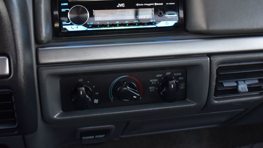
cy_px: 59
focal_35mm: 45
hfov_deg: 45.5
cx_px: 134
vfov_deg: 26.5
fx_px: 314
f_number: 6.3
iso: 500
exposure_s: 1/15
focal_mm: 28
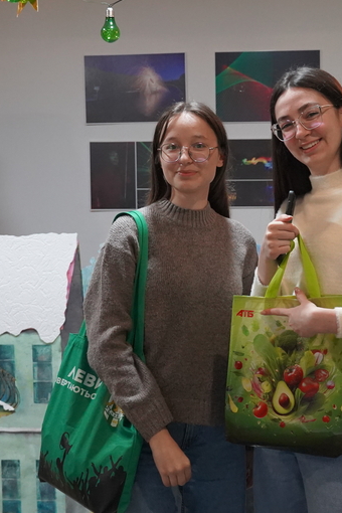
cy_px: 262
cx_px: 229
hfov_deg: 19.9
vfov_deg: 29.7
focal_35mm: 68
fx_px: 969
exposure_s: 1/160
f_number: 4.5
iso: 4000
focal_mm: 28
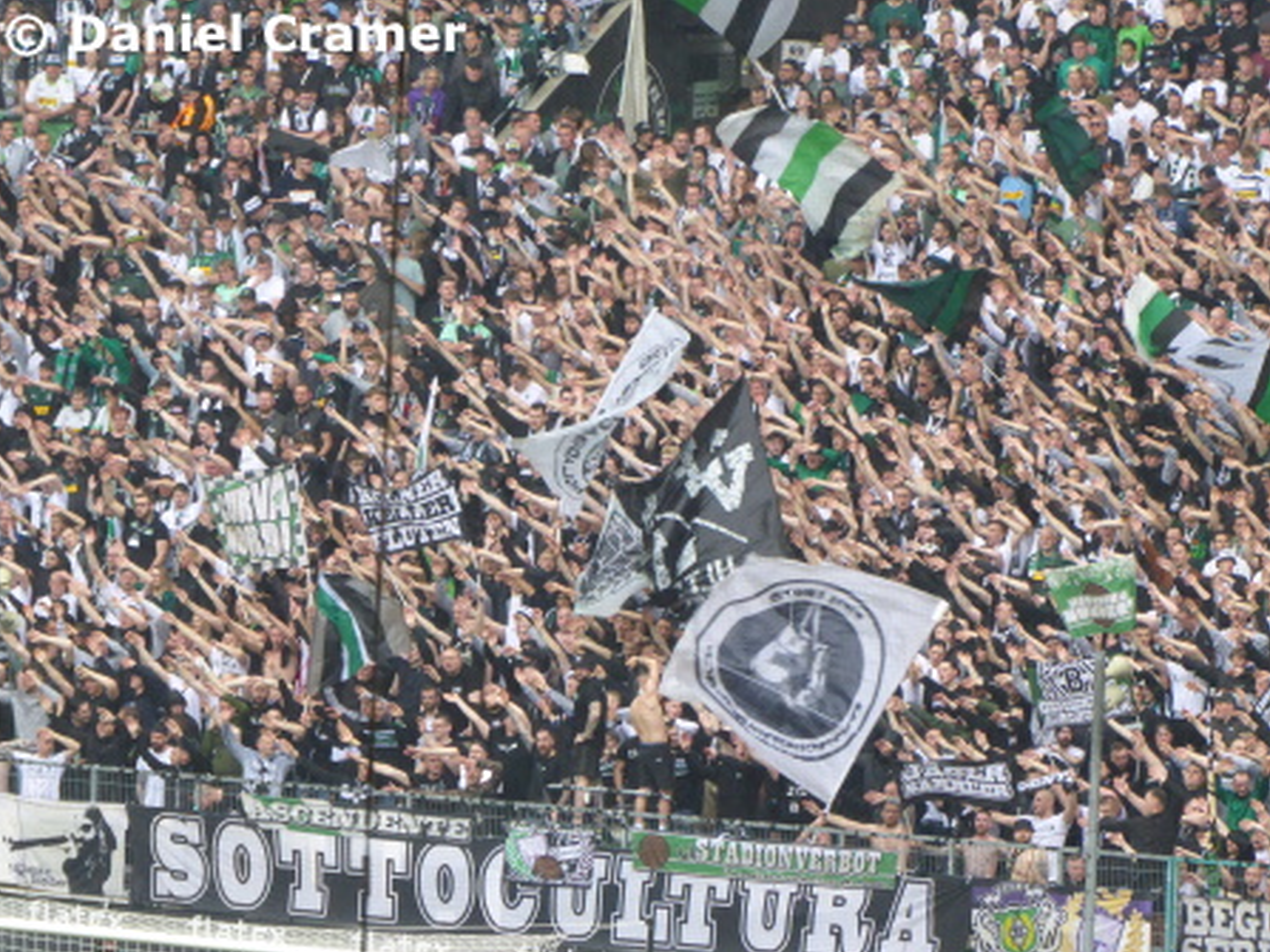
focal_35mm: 434
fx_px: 15918
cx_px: 634
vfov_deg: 3.4
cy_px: 477
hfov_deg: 4.6
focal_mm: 77.3
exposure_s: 1/125
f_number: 6
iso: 640
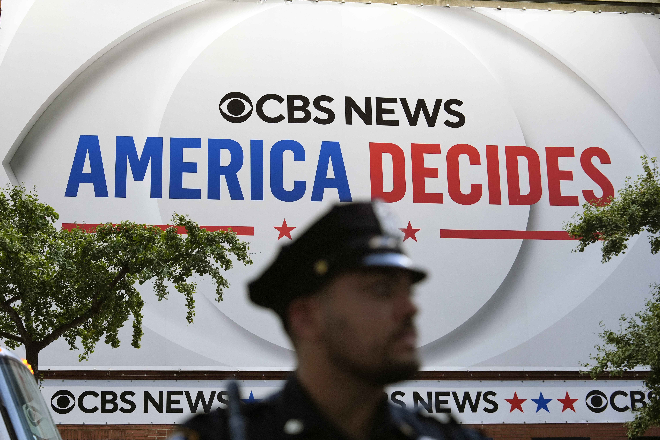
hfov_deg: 30.1
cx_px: 330
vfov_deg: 20.3
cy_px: 220
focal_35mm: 67
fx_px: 1228
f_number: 4
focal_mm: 67
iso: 1600
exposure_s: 1/500
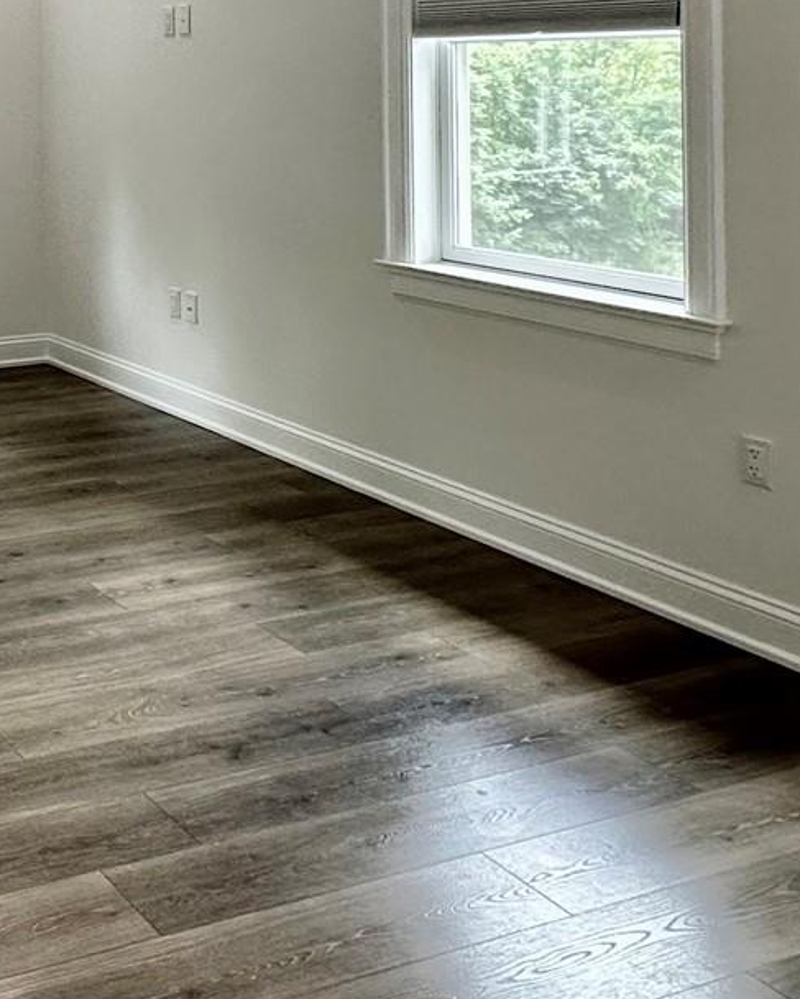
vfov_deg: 37.6
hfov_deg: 27.6
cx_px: -227
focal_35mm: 46
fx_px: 1360
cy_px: 99
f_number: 2.2
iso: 125
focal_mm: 2.22
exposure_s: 1/99
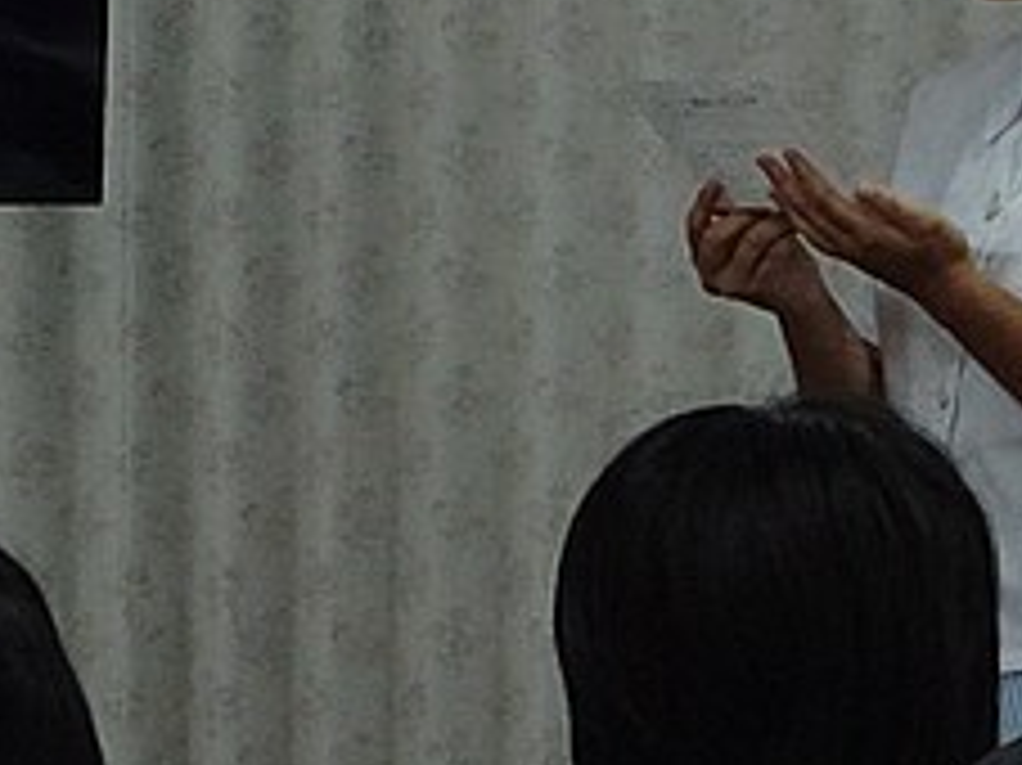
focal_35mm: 420
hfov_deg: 4.7
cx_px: -41
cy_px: 4
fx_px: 12393
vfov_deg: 3.5
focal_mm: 27.16
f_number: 5.6
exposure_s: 1/80
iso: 800
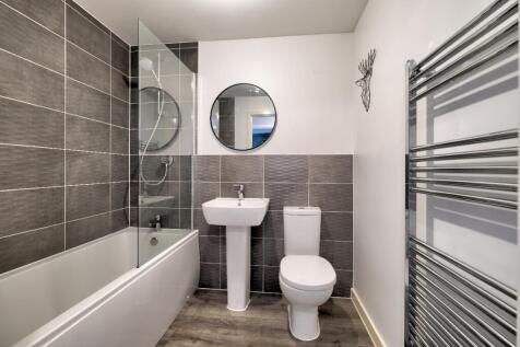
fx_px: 217
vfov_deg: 77.3
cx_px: 260
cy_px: 174
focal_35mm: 15
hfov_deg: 100.4
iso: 640
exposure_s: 1/15
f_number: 4
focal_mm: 10
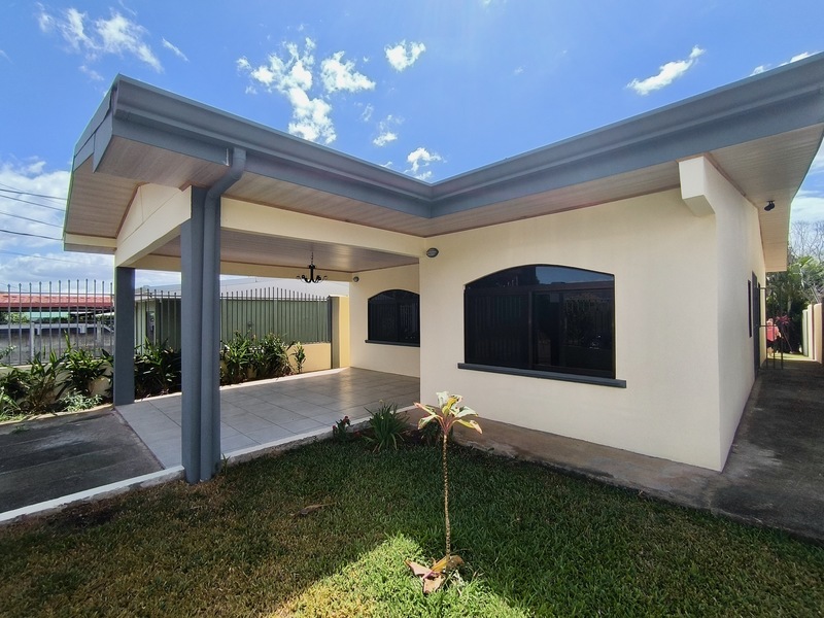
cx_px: 412
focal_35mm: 16
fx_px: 381
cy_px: 309
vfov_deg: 78.1
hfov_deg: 94.5
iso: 50
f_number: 2.2
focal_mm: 1.65
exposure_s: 1/1922
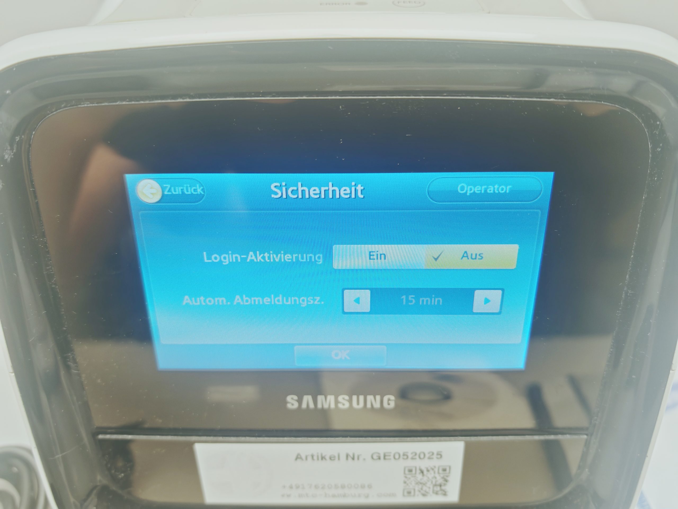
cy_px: 254
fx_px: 529
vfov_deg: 51.4
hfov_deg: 65.3
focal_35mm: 27
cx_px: 339
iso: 50
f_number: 2
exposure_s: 1/100
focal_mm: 6.83
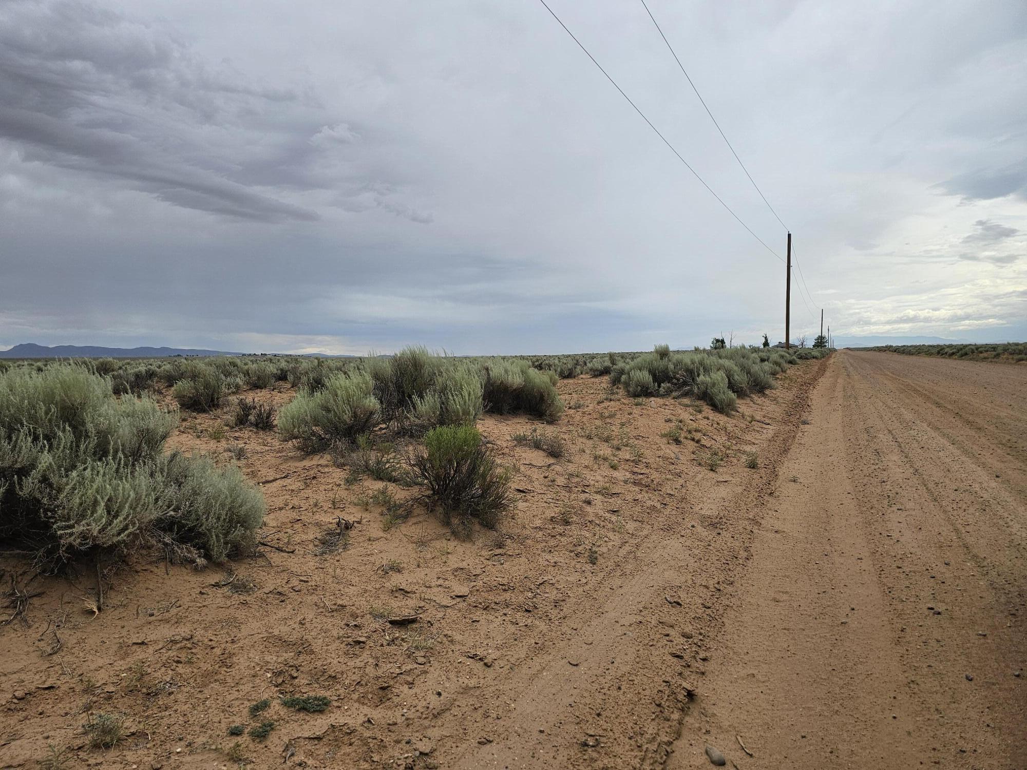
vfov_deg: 58.9
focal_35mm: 23
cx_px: 514
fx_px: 682
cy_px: 385
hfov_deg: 73.9
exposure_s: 1/2000
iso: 40
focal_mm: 6.3
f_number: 1.7
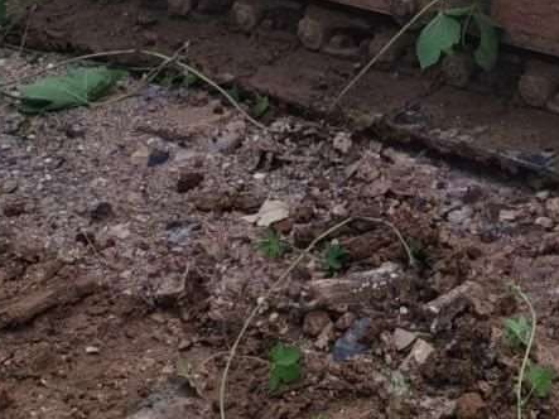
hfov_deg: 12.5
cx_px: 551
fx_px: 2518
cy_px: -772
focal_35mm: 156
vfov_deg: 8.3
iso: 50
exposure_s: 1/1250
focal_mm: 5.56
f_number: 1.6
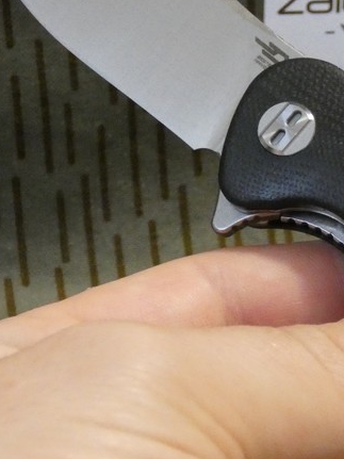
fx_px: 1631
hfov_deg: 11.9
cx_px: 365
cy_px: 207
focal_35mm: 123
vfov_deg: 16.0
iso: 1600
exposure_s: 1/20
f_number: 3.9
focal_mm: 9.5
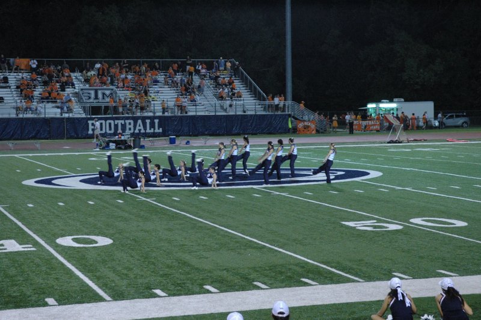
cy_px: 160
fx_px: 1101
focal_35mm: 82
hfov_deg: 24.6
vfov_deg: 16.5
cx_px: 240
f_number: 4.5
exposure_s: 1/80
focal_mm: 55
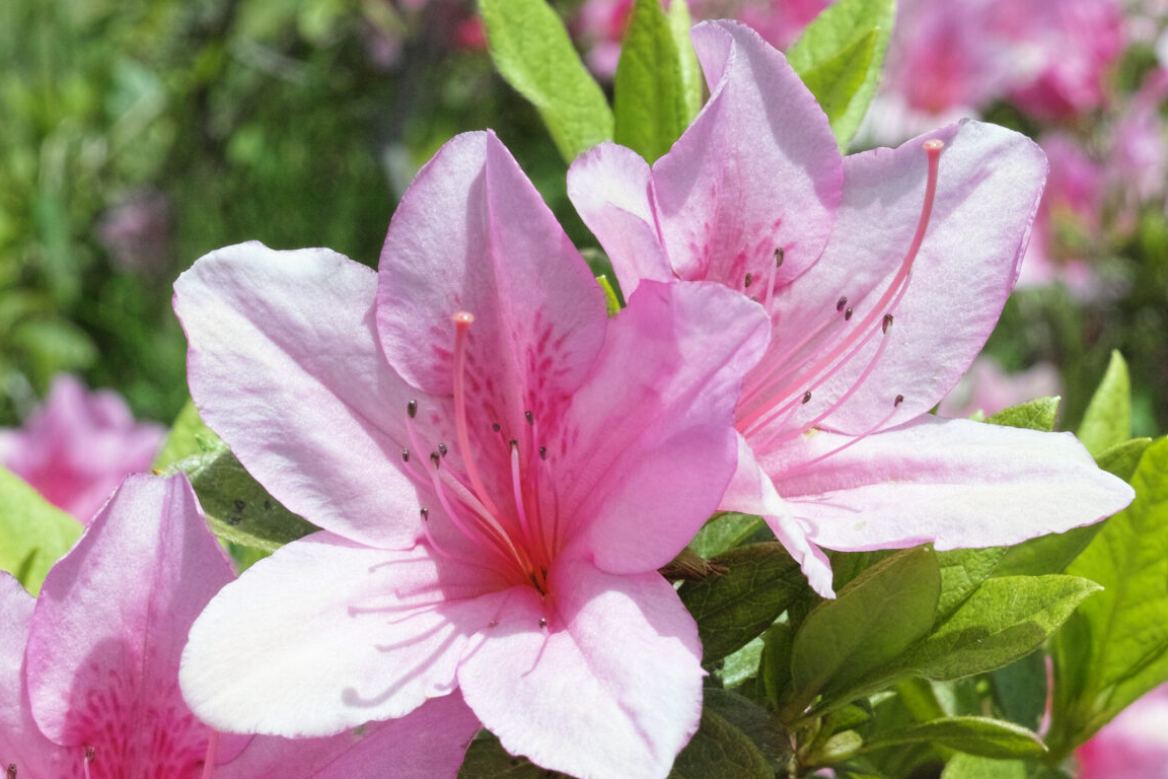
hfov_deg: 20.4
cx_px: 514
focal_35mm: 100
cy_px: 449
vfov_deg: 13.7
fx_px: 3244
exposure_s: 1/500
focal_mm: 30
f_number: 9
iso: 200
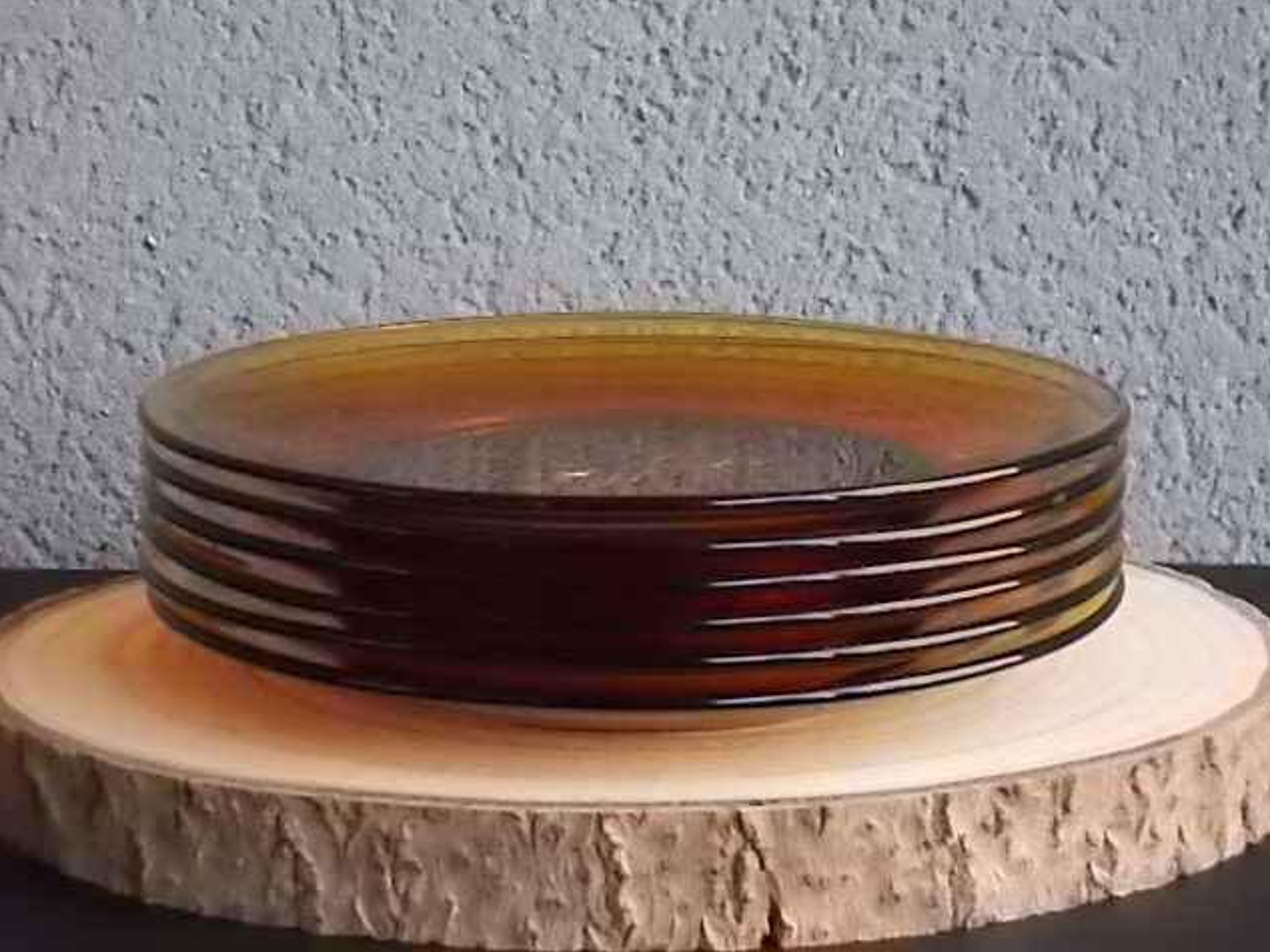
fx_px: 3667
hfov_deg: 19.6
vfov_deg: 14.8
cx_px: 637
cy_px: 473
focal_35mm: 100
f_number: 5.5
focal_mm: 17.6
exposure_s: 1/250
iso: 560
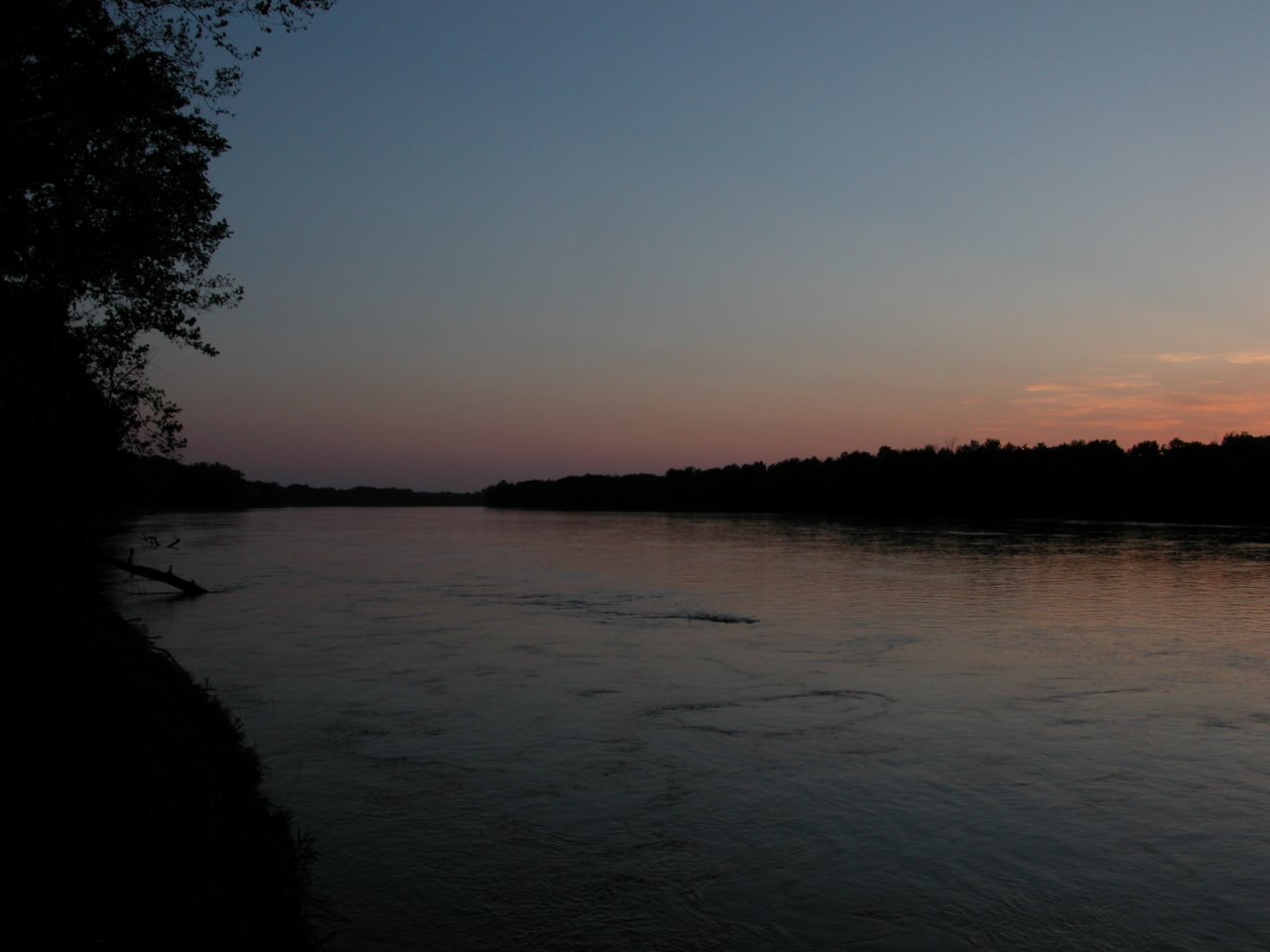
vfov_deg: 40.7
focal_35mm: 35
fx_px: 1284
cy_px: 476
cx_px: 635
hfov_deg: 52.6
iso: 100
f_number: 8
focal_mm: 8.9
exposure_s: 1/42.1
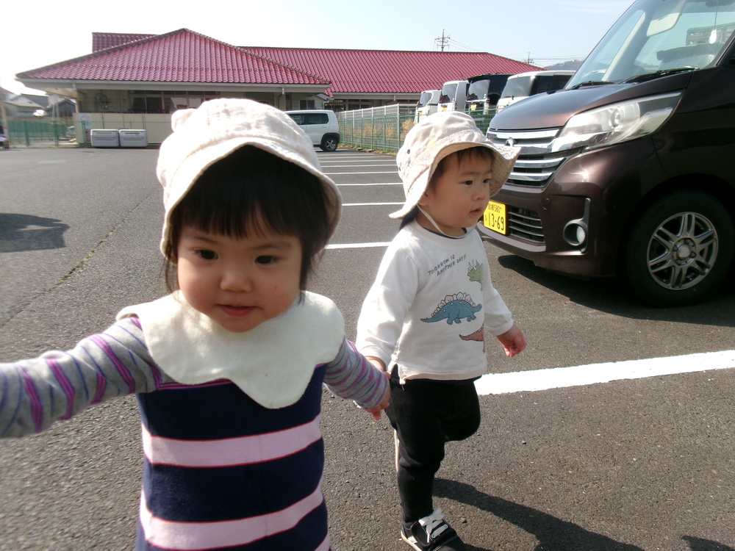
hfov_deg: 63.4
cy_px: 276
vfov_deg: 49.7
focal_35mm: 28
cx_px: 368
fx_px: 595
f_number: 3.9
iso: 100
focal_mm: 5.1
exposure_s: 1/550
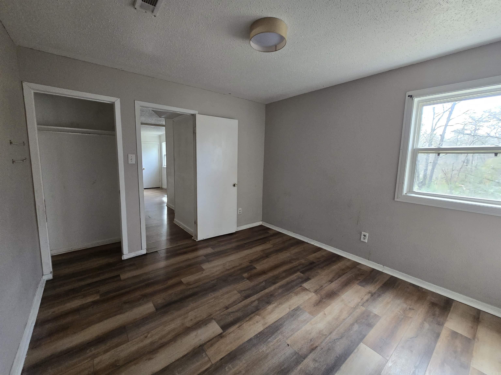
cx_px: 250
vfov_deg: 89.9
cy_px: 188
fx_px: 188
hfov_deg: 106.2
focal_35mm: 13
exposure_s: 1/60
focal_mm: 2.2
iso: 250
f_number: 2.2
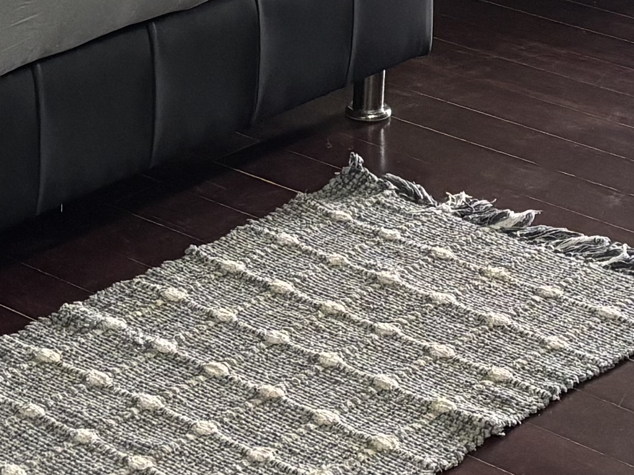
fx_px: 2473
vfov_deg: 9.9
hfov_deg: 14.6
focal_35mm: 135
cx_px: 289
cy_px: -606
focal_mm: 5.96
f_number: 1.6
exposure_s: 1/60
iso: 160
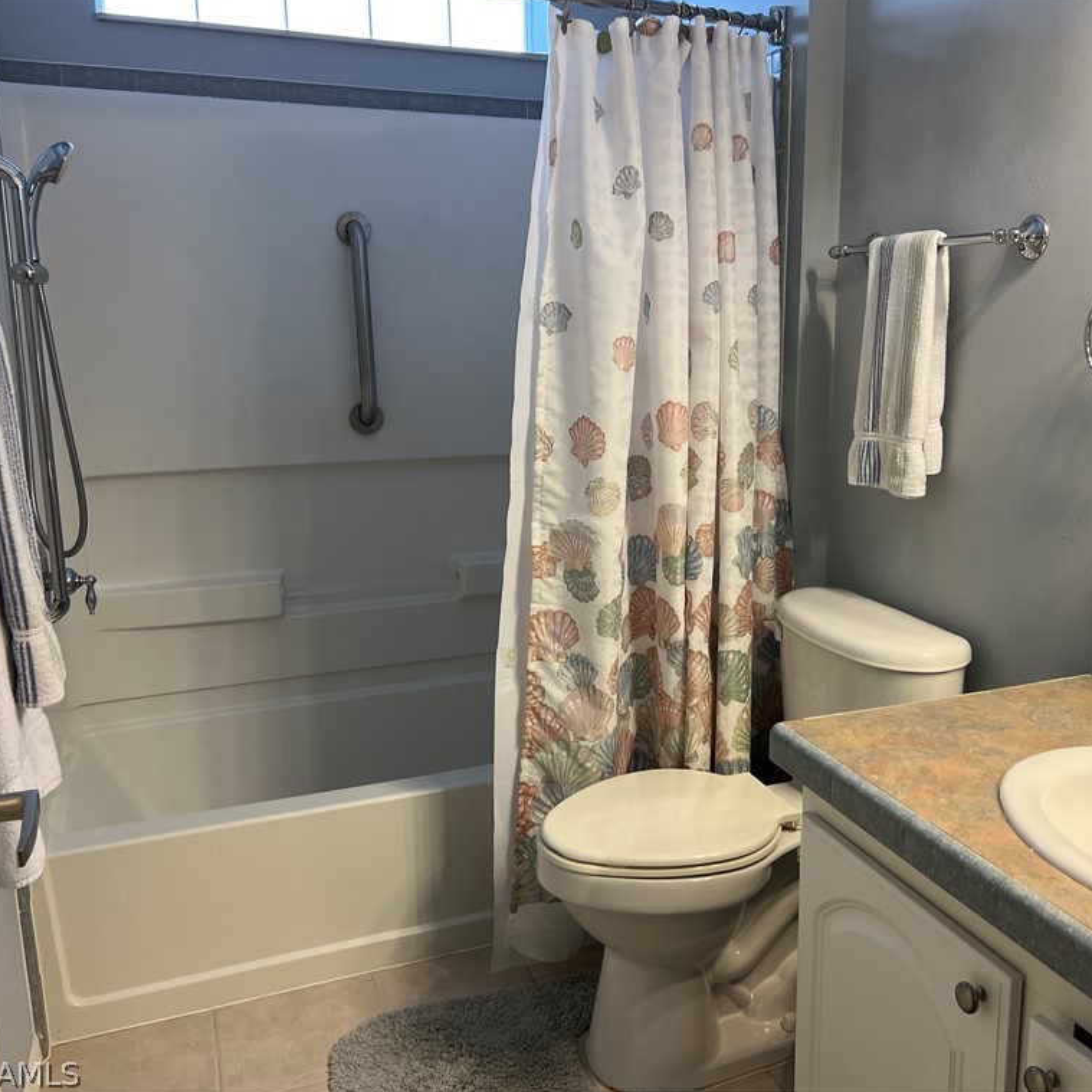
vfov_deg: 52.5
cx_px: 636
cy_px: 545
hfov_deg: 52.3
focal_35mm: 31
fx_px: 1106
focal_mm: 5.7
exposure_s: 1/120
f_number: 1.5
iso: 125
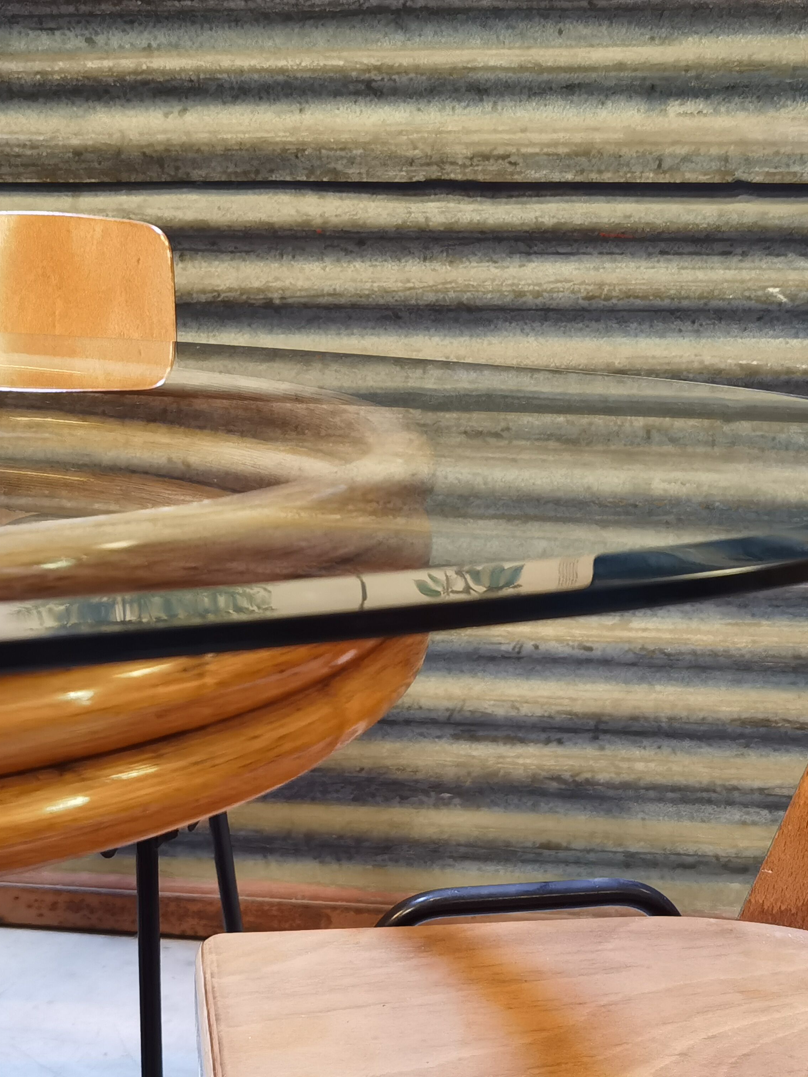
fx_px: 1680
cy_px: 544
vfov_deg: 35.5
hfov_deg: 27.0
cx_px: 415
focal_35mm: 54
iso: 500
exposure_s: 1/25
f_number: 1.9
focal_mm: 6.71
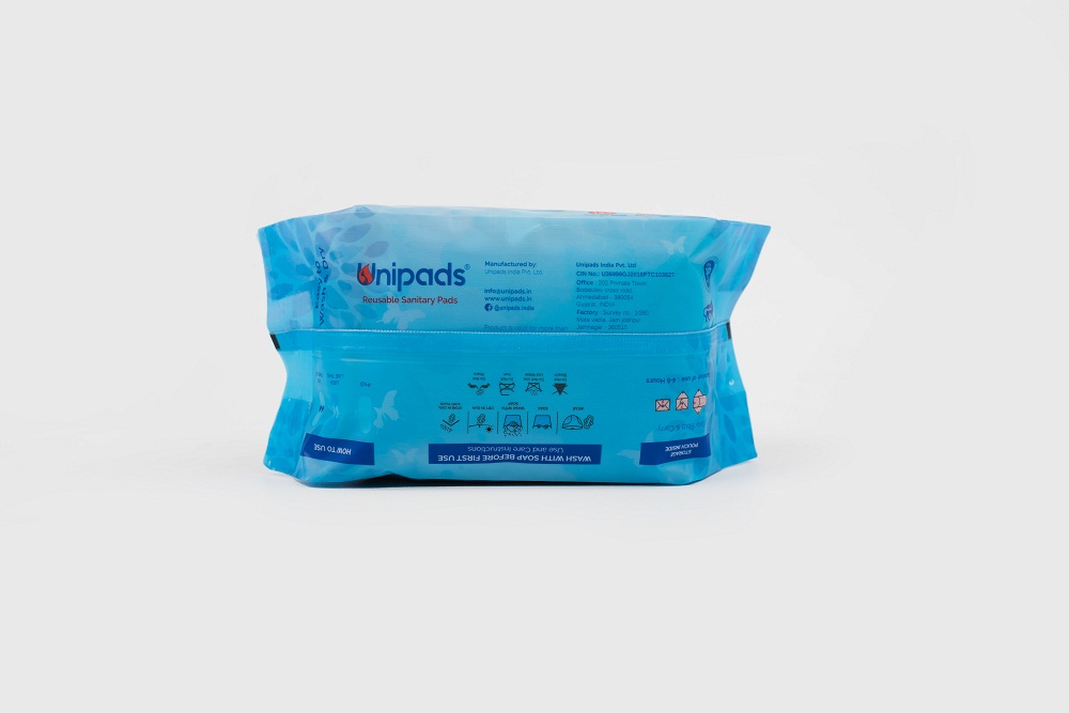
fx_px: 1039
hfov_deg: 54.4
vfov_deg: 37.9
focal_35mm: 35
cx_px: 534
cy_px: 356
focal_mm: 35
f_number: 5.6
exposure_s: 1/160
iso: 100
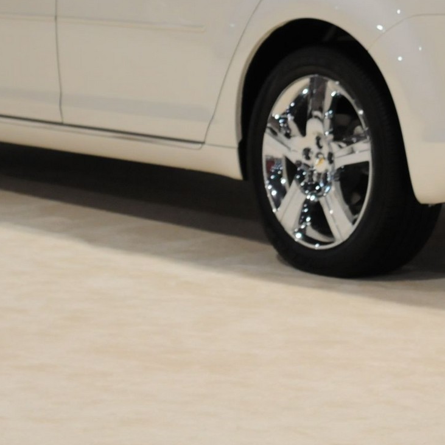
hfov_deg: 7.3
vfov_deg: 7.3
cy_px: -51
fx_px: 3483
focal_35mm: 239
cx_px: 319
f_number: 5.6
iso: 800
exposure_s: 1/30
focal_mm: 55
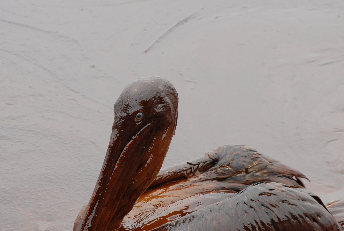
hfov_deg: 12.0
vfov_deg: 8.0
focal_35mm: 171
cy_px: 150
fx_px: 1636
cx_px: 161
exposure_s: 1/160
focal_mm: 70
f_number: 6.3
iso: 100
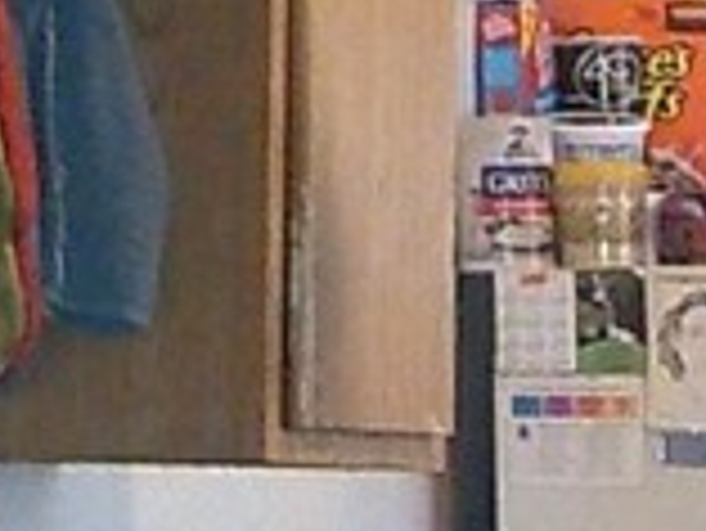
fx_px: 4001
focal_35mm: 196
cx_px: 1156
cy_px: 675
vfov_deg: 7.5
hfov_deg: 9.7
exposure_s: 1/30
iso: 320
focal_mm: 4.1
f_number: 3.3
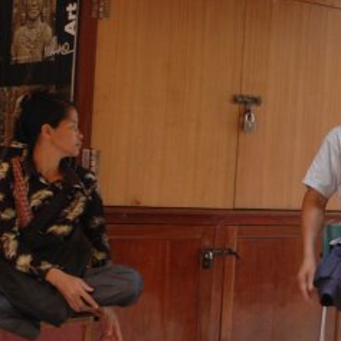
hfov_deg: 18.5
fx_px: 1036
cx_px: 270
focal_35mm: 93
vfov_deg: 18.6
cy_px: 216
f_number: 3.8
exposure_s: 1/30
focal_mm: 24
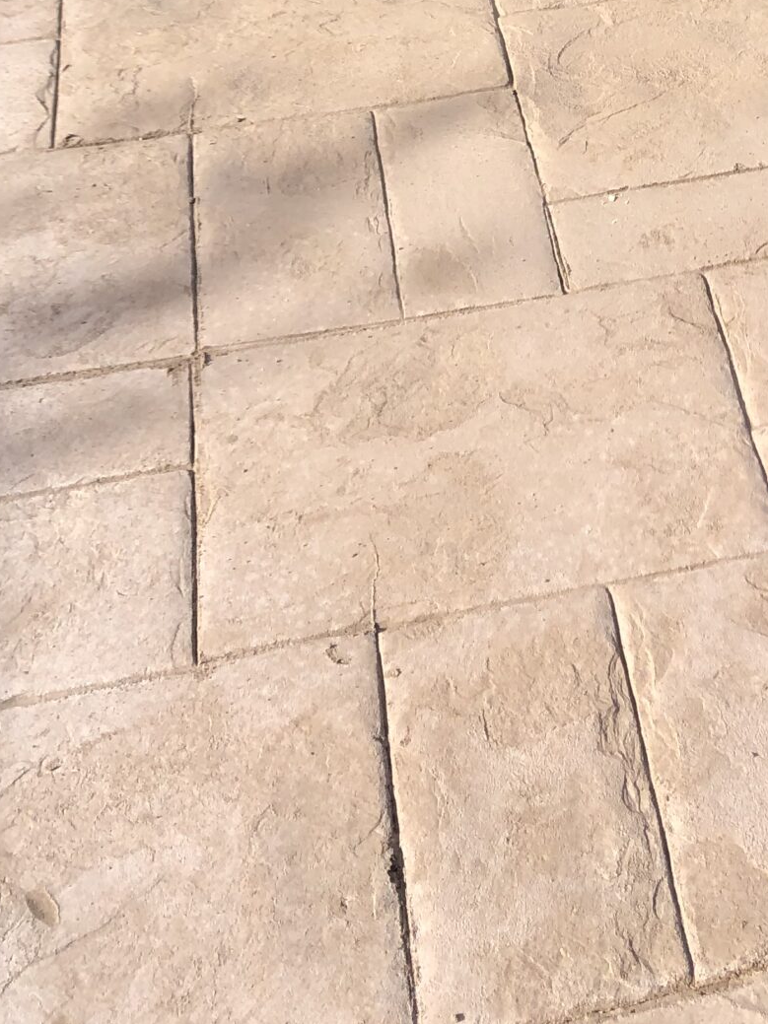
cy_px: -187
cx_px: 825
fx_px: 2042
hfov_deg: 20.4
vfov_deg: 25.4
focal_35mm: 69
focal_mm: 3.99
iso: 20
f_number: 1.8
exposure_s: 1/505
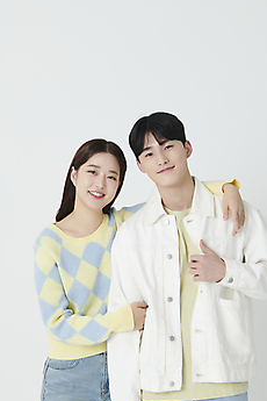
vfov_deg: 28.1
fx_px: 801
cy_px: 221
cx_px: 150
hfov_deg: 18.9
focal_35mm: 72
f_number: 11
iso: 80
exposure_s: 1/125
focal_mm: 62
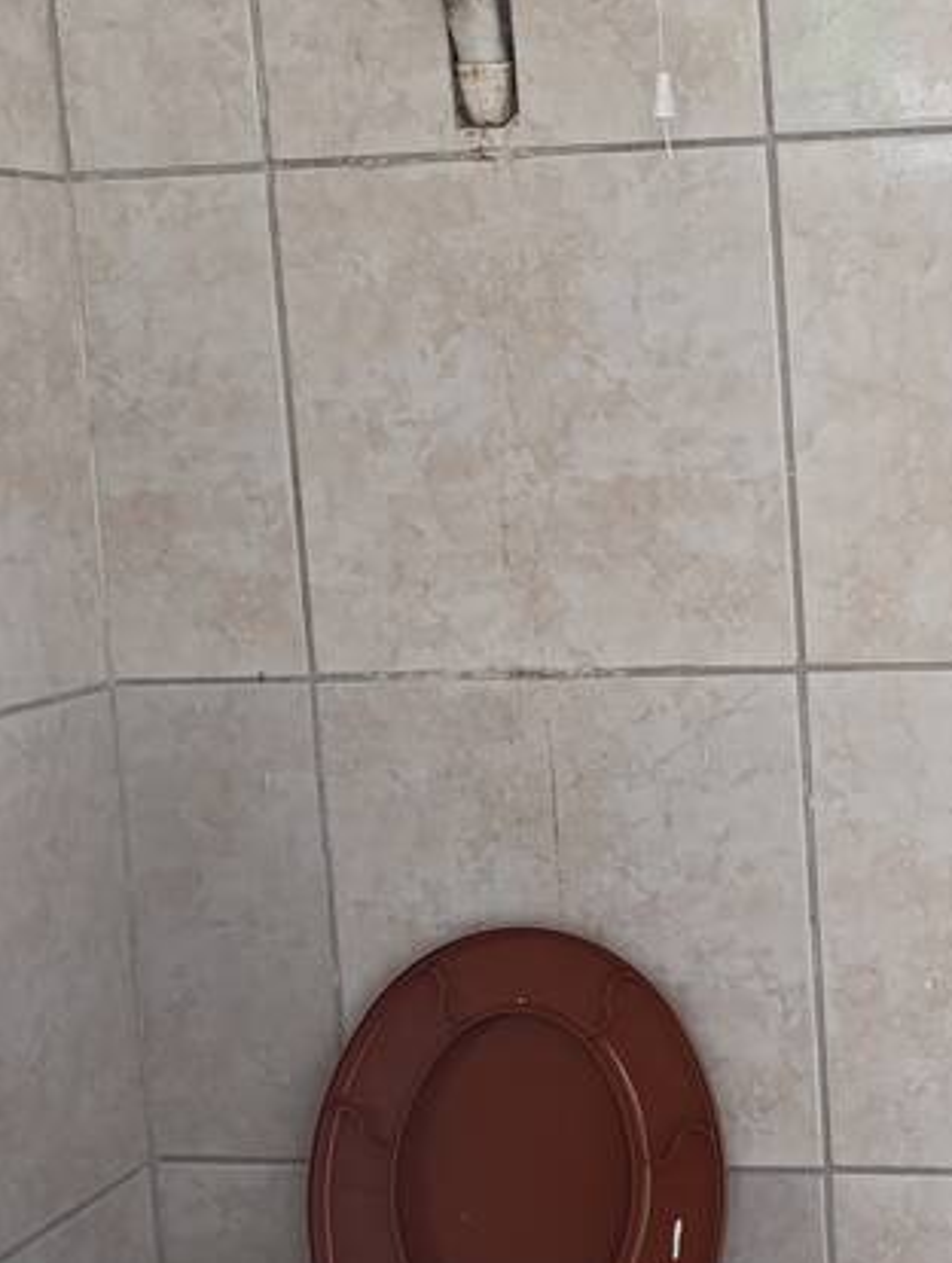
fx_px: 2193
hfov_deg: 22.8
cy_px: 610
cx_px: 1091
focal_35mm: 60
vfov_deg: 32.1
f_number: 1.6
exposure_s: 1/30
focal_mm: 6.14
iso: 1250
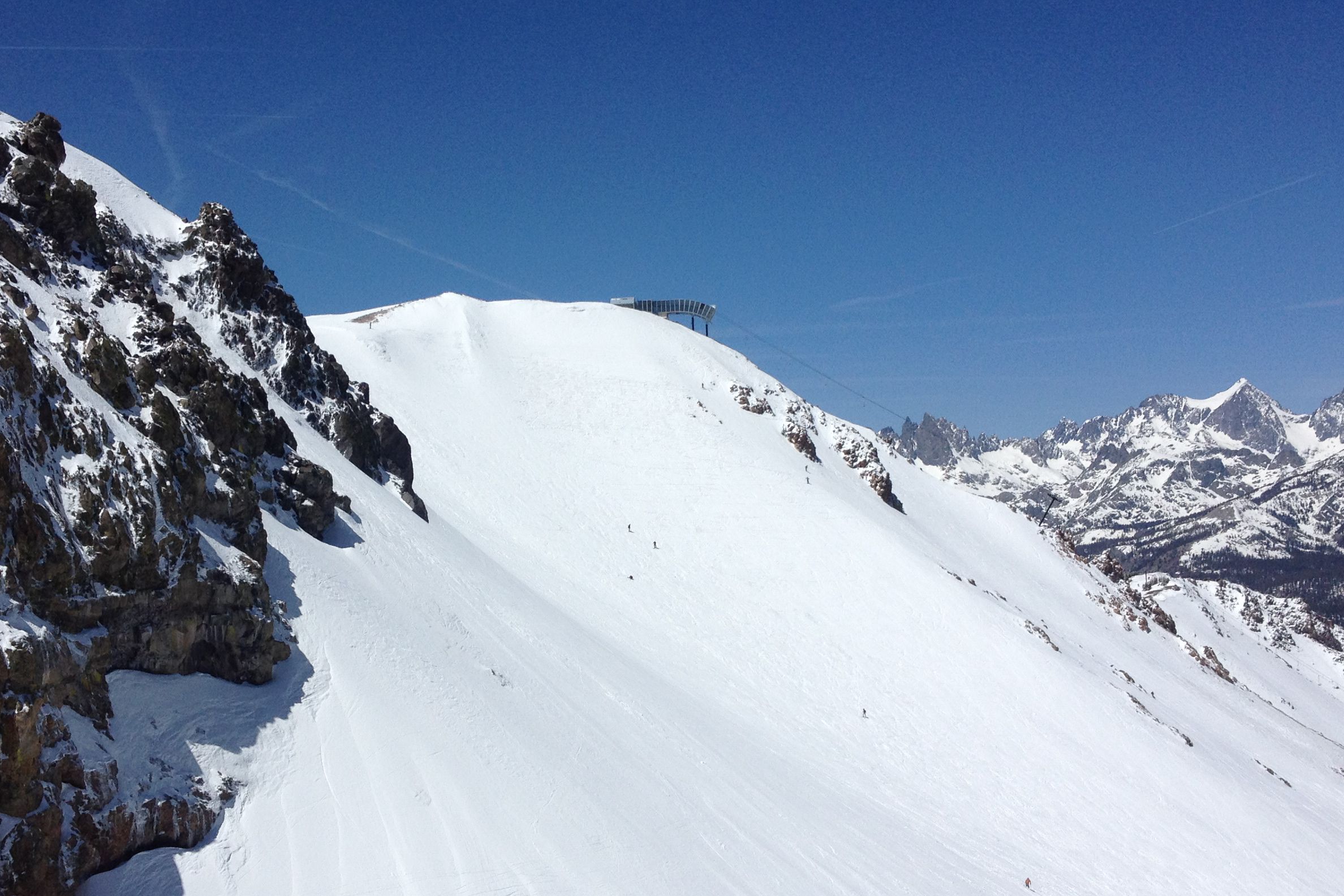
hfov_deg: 39.5
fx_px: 1867
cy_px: 484
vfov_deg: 27.0
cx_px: 570
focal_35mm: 50
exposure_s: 1/5525
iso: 64
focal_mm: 4.28
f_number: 2.4
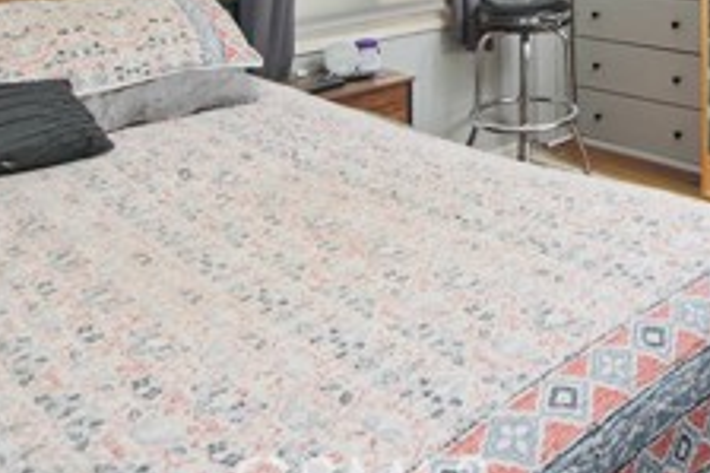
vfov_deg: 27.6
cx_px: 669
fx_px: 788
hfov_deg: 43.3
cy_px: -148
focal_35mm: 40
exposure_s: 1/200
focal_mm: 14
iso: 400
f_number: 5.6
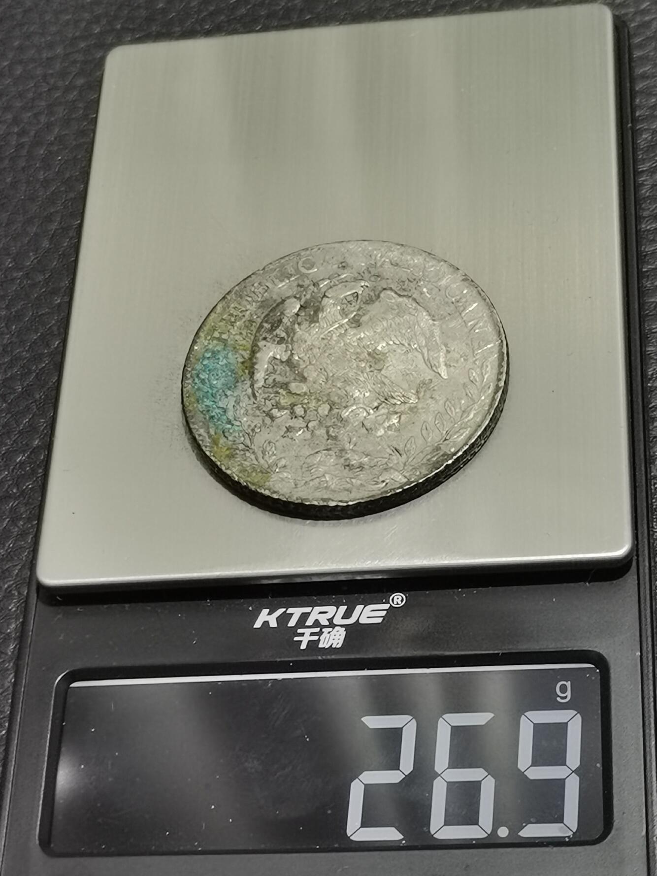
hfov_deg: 17.6
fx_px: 2126
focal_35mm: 84
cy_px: 441
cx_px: 328
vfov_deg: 23.3
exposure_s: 1/100
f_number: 1.8
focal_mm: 5.58
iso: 160
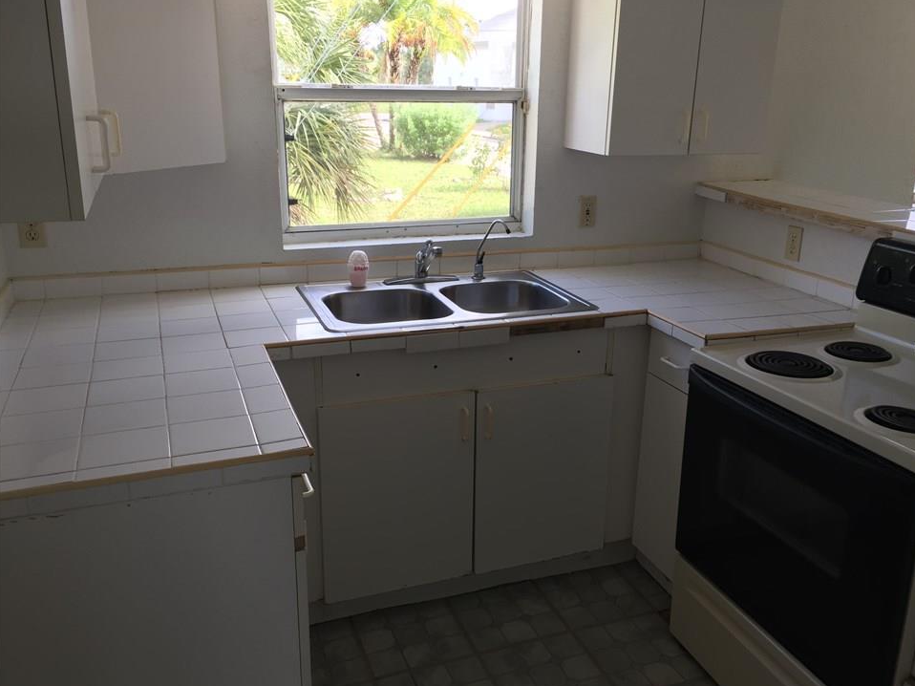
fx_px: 819
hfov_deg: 58.3
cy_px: 348
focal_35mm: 31
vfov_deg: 45.4
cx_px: 483
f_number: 2.2
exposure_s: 1/120
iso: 40
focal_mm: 4.15
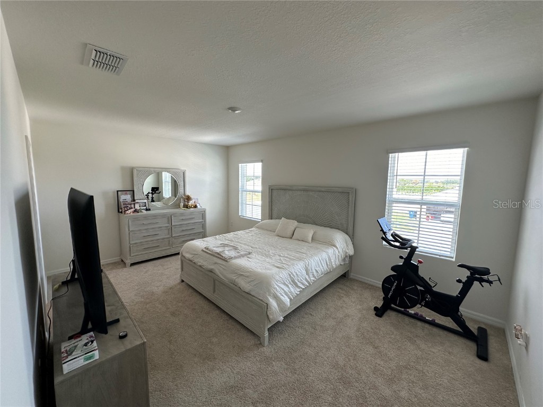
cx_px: 272
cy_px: 204
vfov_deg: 85.7
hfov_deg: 102.1
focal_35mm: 14
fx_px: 220
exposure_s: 1/120
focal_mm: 2.22
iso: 125
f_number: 2.2
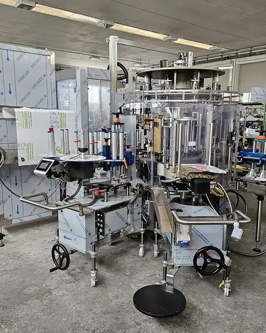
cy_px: 170
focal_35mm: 31
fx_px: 305
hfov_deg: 47.1
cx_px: 133
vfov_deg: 57.2
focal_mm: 6.3
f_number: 1.7
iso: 160
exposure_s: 1/180
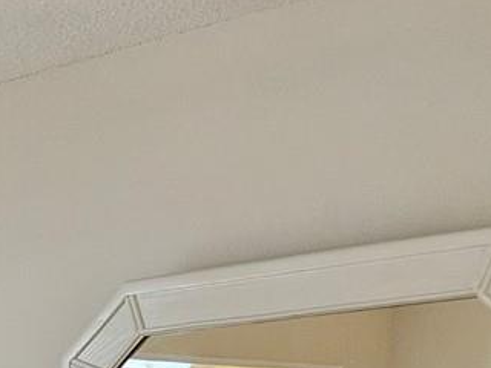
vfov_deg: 11.3
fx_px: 1631
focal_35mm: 115
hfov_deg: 13.8
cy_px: 807
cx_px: -571
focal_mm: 5.4
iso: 400
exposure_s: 1/120
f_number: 1.8
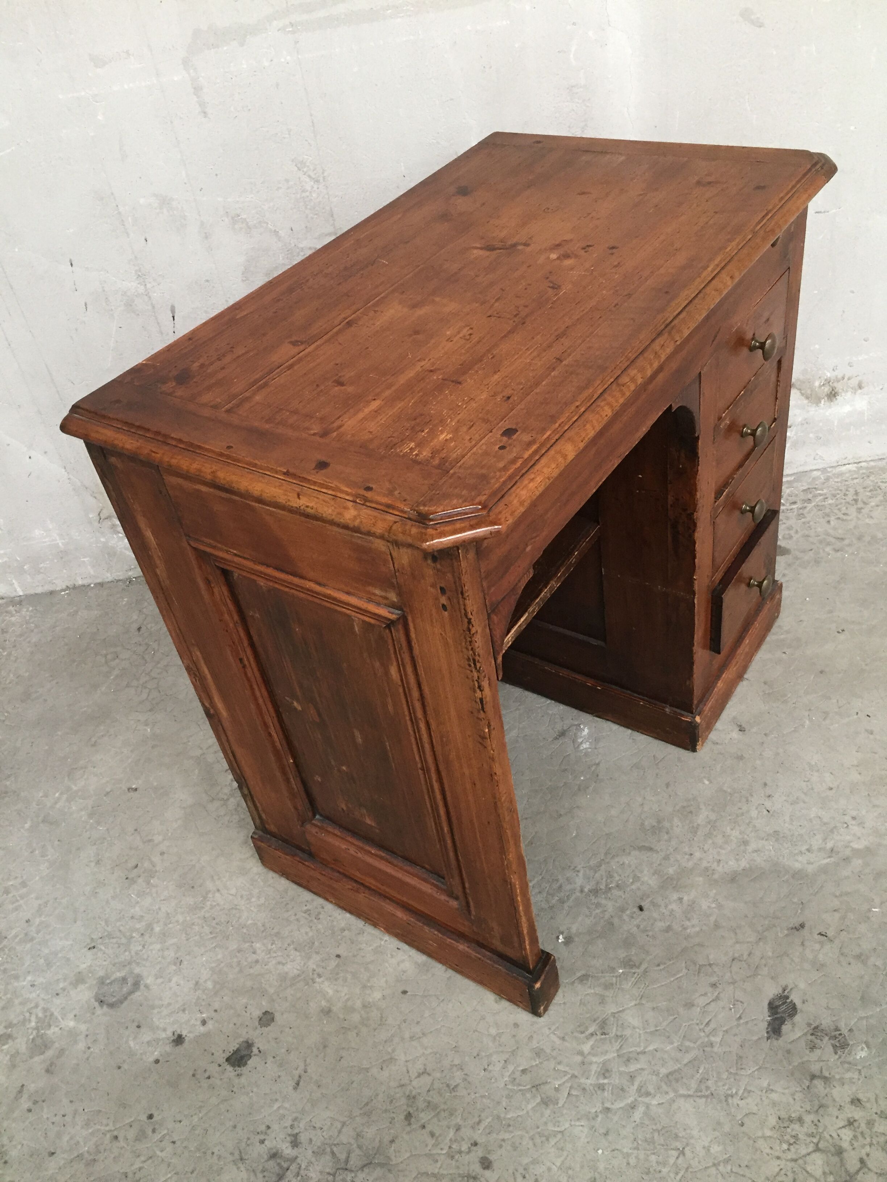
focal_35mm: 29
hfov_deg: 48.2
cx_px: 444
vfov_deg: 61.7
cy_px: 591
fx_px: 991
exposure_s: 1/33
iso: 200
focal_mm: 4.15
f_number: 2.2
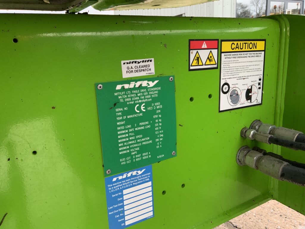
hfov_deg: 61.7
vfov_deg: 48.2
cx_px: 152
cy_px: 114
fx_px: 256
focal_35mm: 29
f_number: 1.8
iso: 64
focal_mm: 3
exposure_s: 1/115
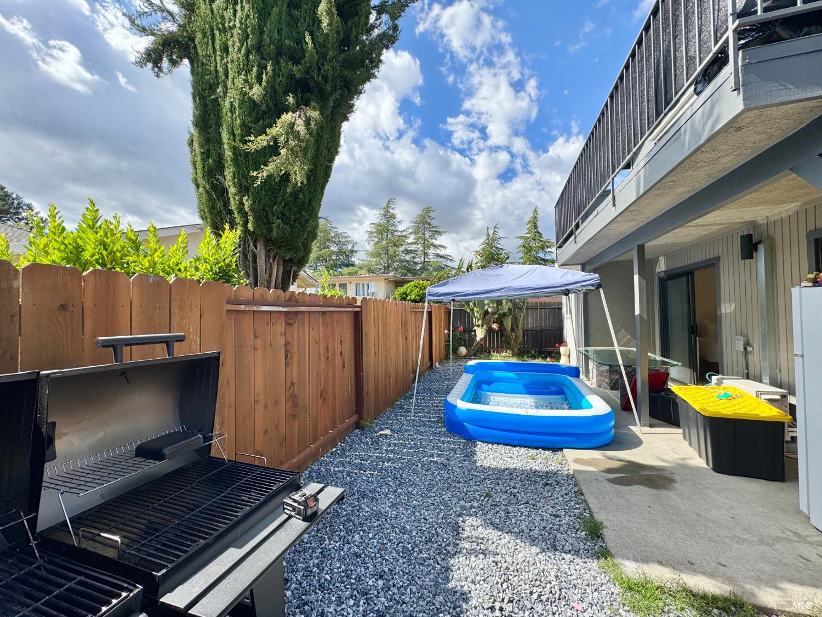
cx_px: 411
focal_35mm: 14
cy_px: 308
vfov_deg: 85.7
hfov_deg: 102.1
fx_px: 332
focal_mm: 2.22
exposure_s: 1/1094
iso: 40
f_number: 2.2
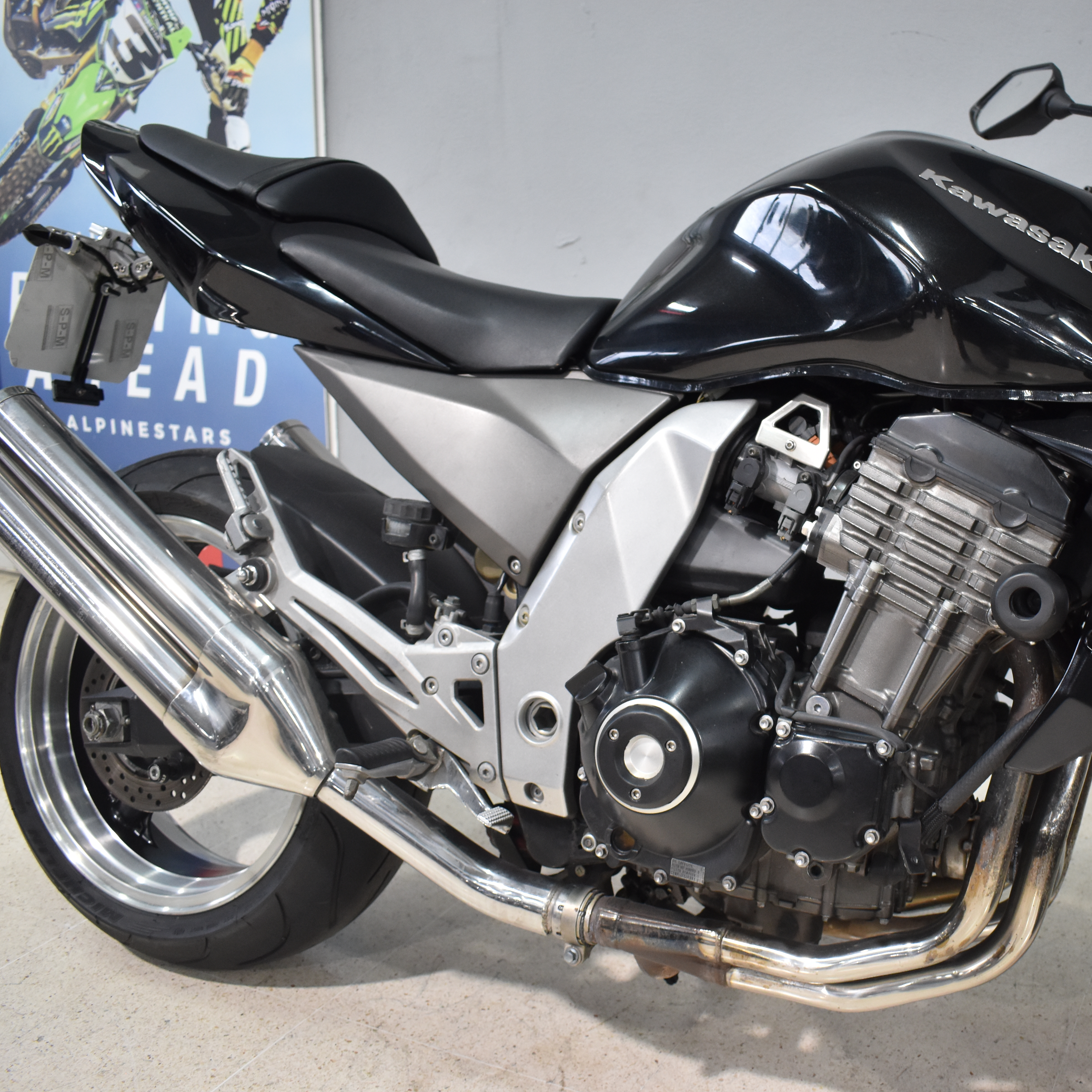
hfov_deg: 45.9
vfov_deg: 47.2
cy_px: 540
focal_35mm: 35
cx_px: 792
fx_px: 1249
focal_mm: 18
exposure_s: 1/50
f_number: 3.5
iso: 800
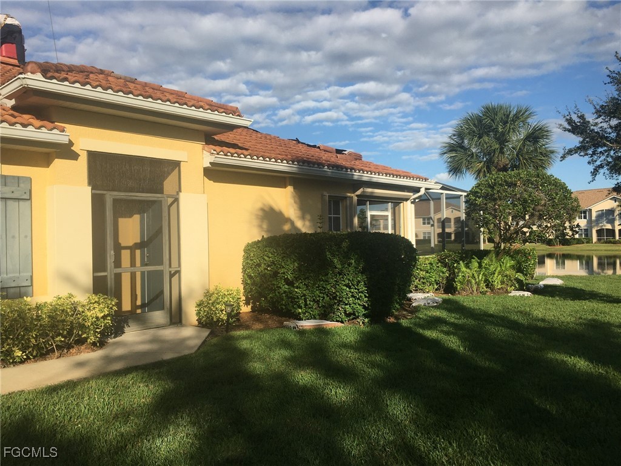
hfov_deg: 61.7
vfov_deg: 48.2
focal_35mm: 29
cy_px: 233
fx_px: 520
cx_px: 310
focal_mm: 4.15
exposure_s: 1/1832
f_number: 2.2
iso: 25
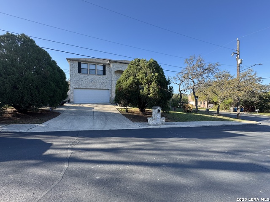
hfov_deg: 102.1
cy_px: 101
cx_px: 135
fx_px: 109
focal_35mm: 14
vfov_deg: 85.7
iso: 40
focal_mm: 2.22
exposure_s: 1/371
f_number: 2.2
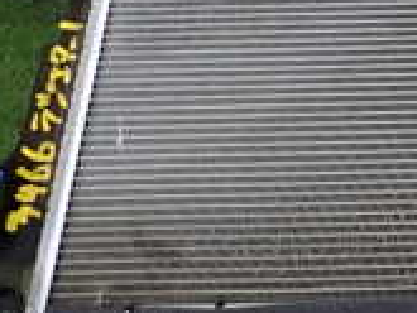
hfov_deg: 19.3
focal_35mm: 91
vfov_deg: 16.1
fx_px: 1097
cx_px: 589
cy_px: 30
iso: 400
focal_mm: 4.5
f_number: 2
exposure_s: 1/30
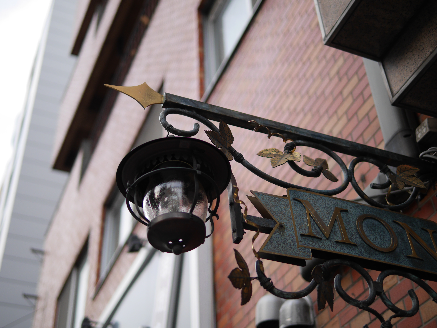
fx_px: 631
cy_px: 164
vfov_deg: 29.1
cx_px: 218
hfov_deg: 38.2
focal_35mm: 50
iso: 200
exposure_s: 1/800
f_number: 1.4
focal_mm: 25
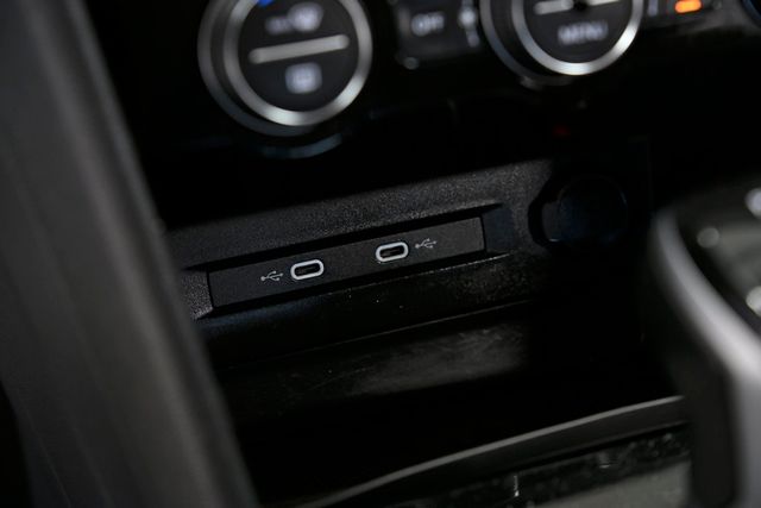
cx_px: 380
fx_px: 1543
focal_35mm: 73
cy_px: 254
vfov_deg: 18.7
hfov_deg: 27.7
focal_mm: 73
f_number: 5
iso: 2000
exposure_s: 1/125
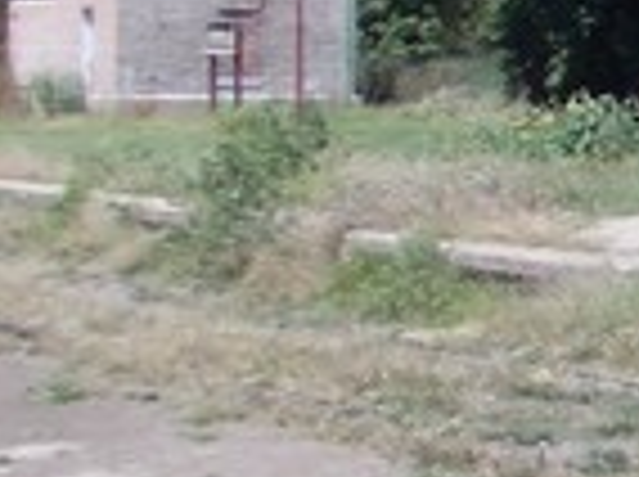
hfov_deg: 10.5
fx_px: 2783
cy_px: -32
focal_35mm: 151
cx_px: 1714
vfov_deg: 9.7
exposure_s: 1/320
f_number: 5.4
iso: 80
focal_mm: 4
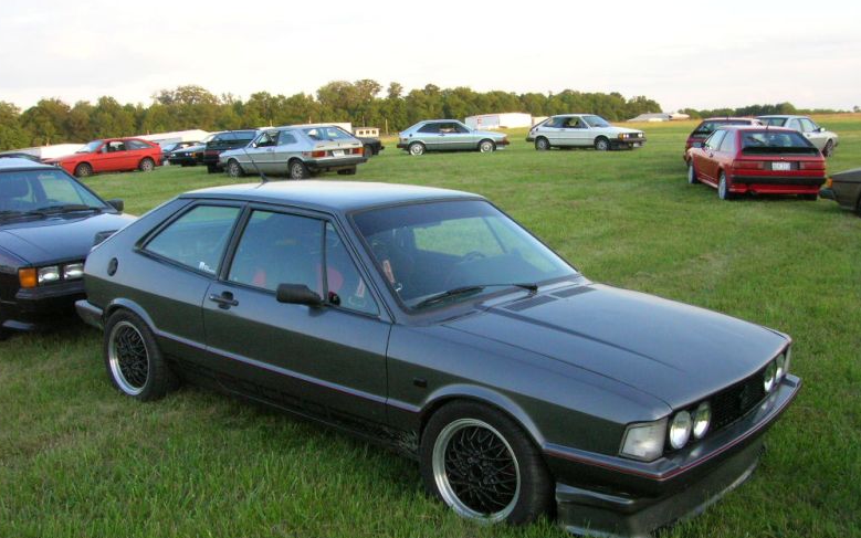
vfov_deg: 34.4
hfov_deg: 52.7
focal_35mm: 37
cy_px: 285
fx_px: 868
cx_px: 426
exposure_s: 1/104
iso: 200
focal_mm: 5.7
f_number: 4.9
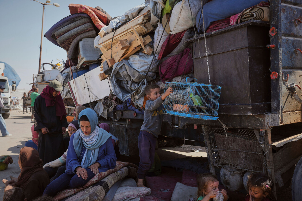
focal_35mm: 33
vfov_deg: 40.0
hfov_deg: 57.2
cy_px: 100
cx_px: 151
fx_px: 277
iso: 100
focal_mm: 33
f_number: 6.3
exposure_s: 1/200
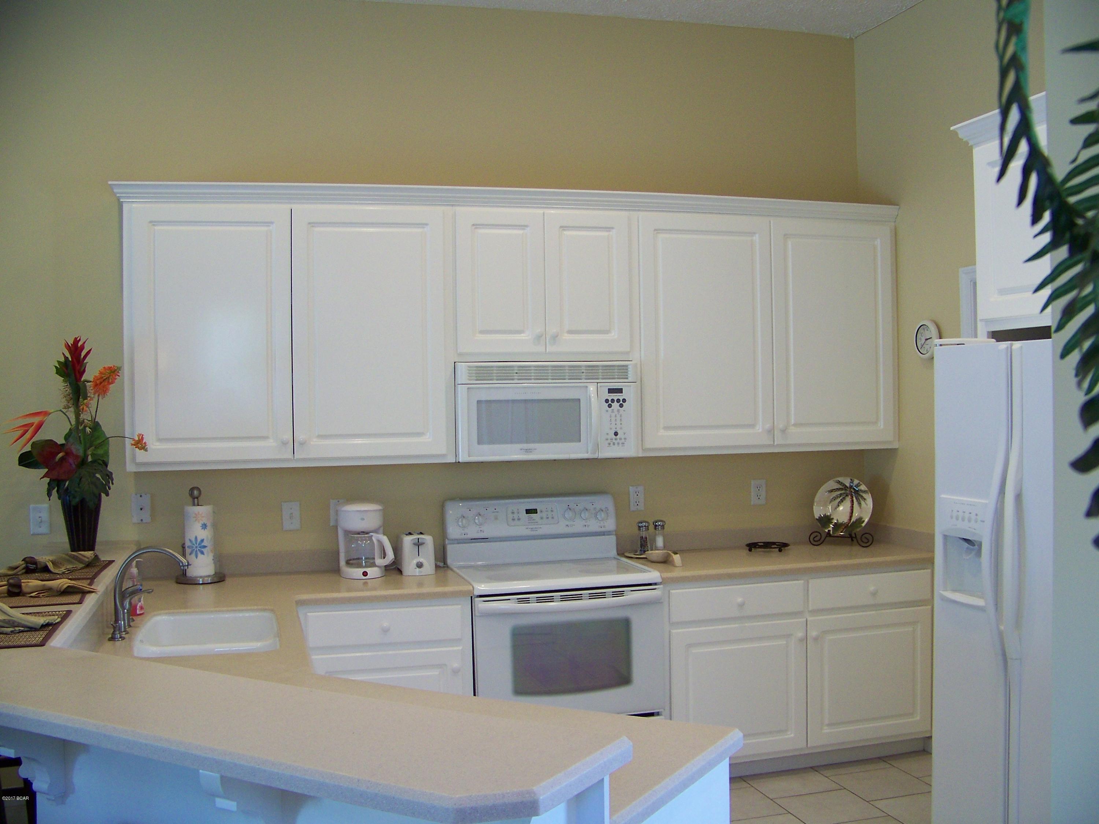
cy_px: 412
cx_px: 550
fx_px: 1143
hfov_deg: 51.4
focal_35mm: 36
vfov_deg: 39.7
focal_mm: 5.85
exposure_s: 1/30
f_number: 2.8
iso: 160
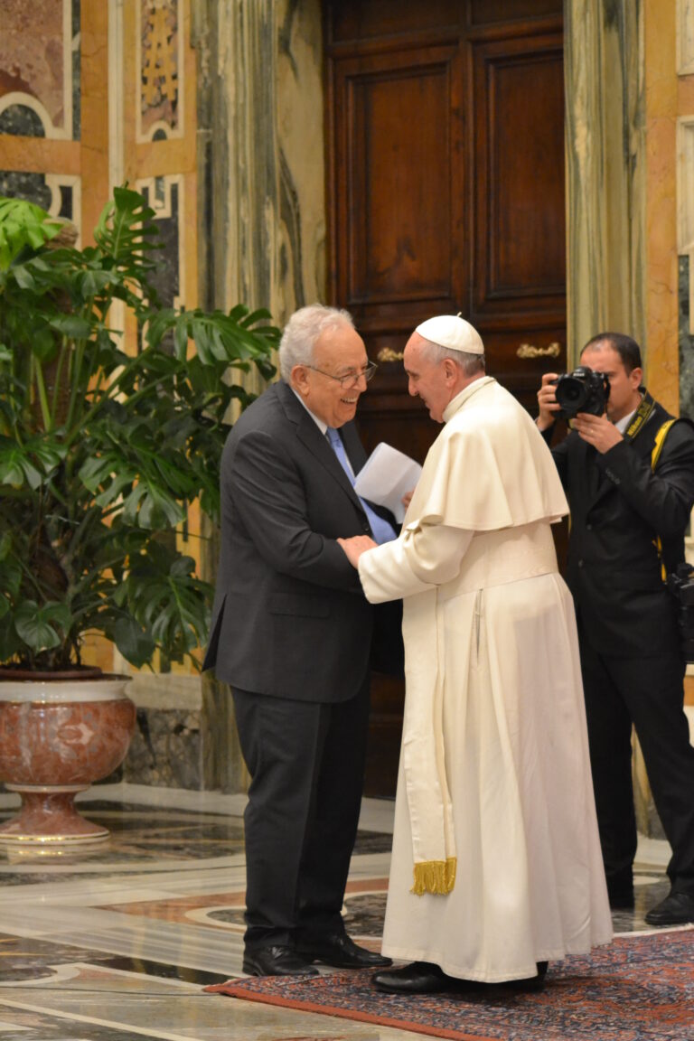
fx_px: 3036
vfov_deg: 19.5
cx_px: 347
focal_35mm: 105
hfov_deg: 13.0
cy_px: 520
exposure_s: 1/60
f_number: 4
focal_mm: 70
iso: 3200
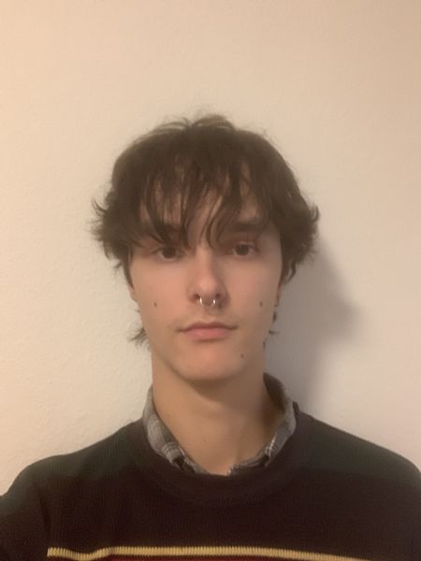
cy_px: 280
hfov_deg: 44.2
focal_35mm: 32
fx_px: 519
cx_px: 210
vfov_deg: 56.8
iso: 400
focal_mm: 2.87
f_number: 2.2
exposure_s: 1/25
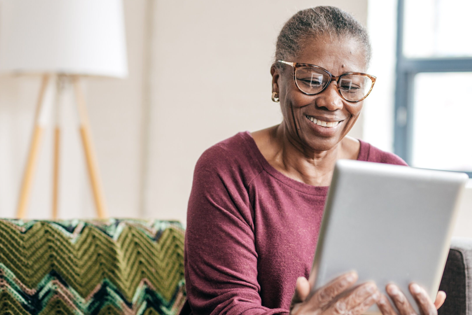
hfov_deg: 22.9
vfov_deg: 15.4
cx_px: 233
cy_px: 184
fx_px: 1167
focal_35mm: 89
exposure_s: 1/320
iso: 200
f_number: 1.6
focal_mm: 50
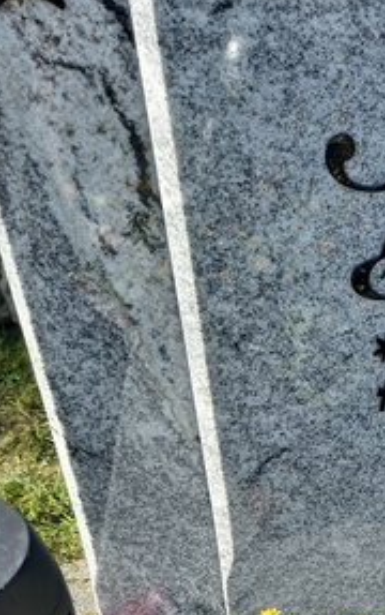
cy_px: 534
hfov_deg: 20.6
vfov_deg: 33.0
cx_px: 466
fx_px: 988
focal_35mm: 59
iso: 25
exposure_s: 1/196
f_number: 2
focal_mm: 4.6
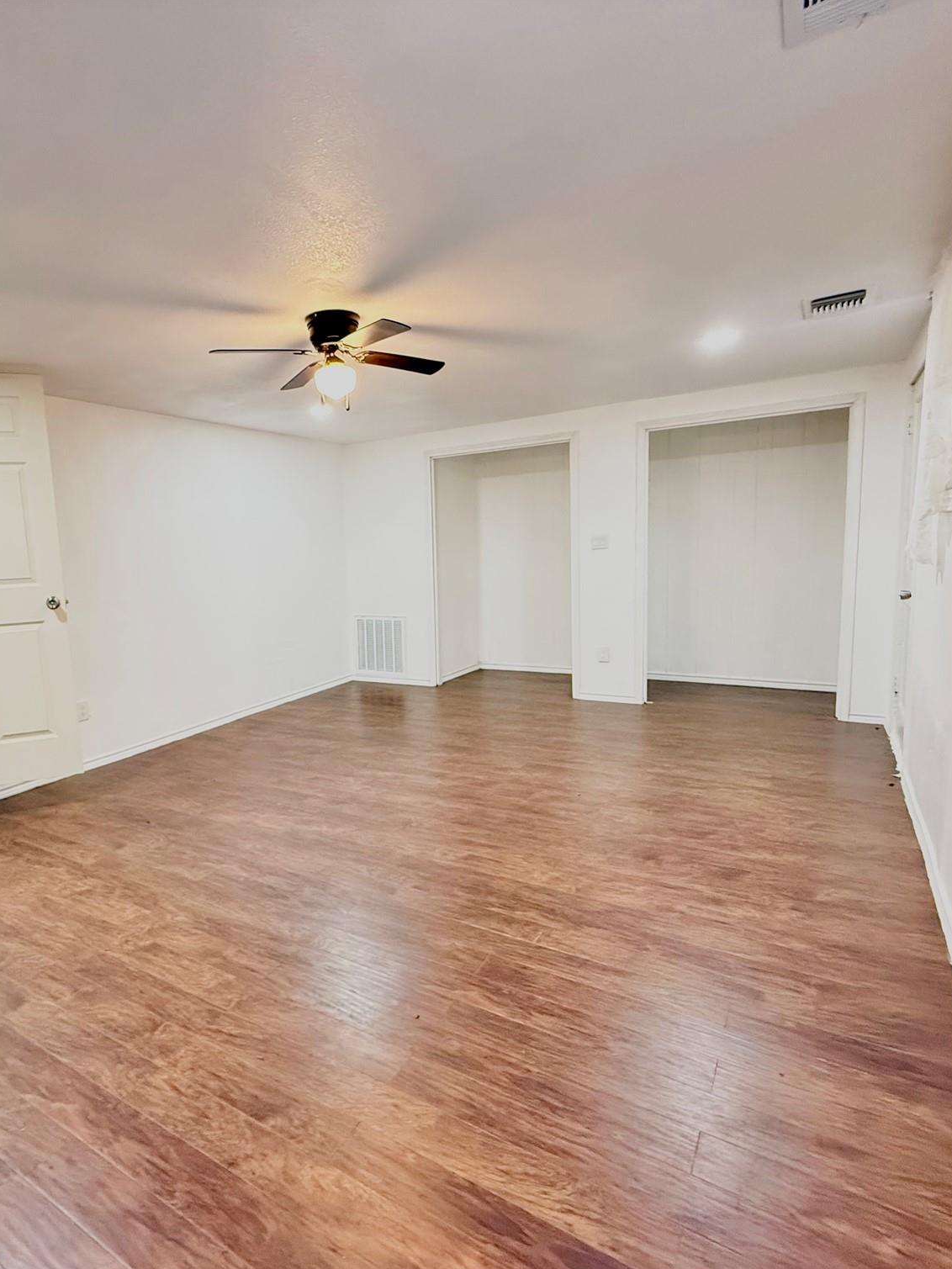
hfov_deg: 67.7
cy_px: 644
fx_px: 697
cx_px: 359
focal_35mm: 19
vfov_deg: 84.7
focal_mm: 2.22
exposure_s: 1/60
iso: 640
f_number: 2.2
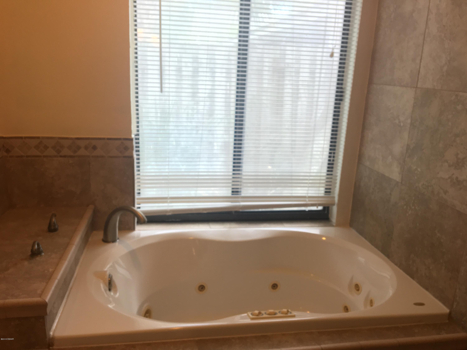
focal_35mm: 29
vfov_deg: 48.2
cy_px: 175
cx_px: 234
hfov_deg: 61.7
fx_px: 391
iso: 50
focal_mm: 4.15
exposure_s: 1/30
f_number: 2.2
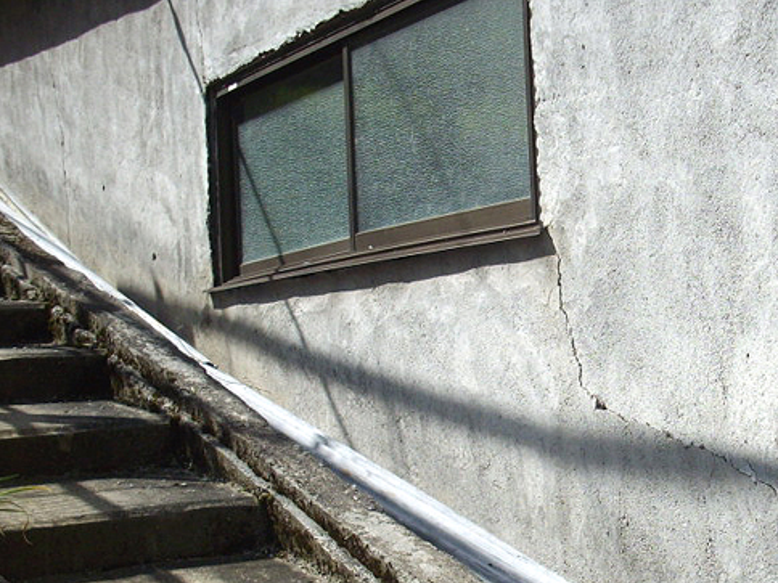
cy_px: 405
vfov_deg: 22.5
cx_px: 630
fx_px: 1461
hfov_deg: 29.1
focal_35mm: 65
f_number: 5.6
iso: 80
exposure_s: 1/250
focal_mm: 6.2
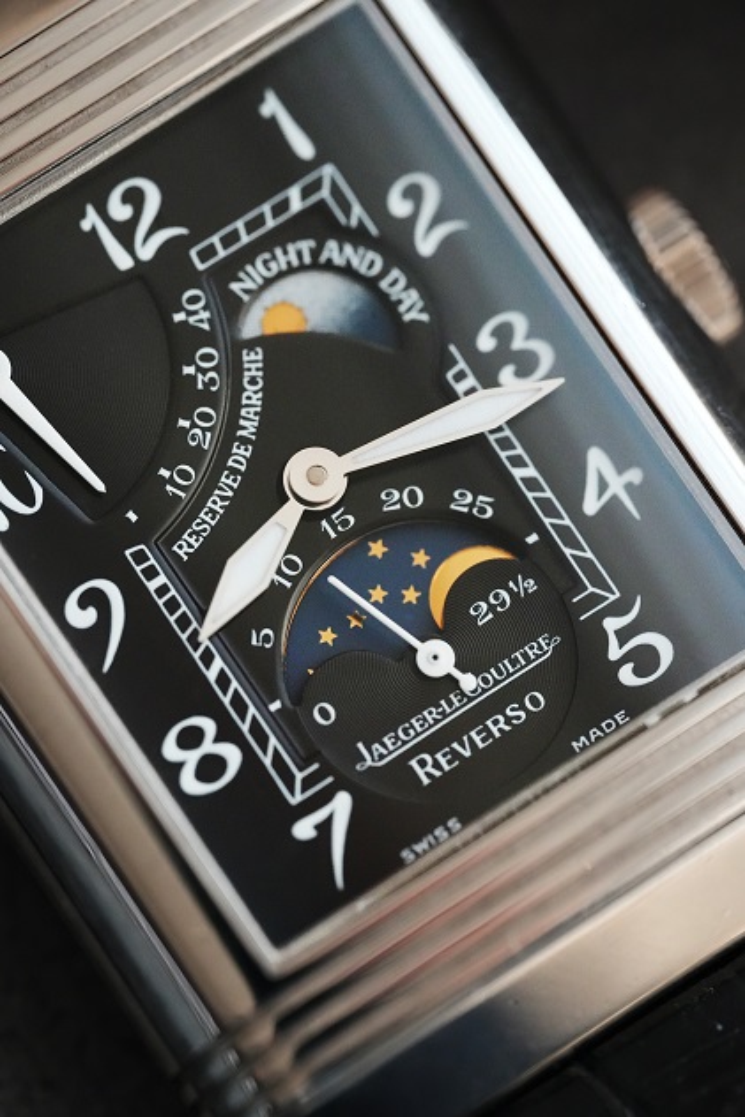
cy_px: 558
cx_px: 372
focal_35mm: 105
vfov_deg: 19.5
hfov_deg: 13.0
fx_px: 3257
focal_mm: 105
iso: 6400
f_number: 4.5
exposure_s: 1/250
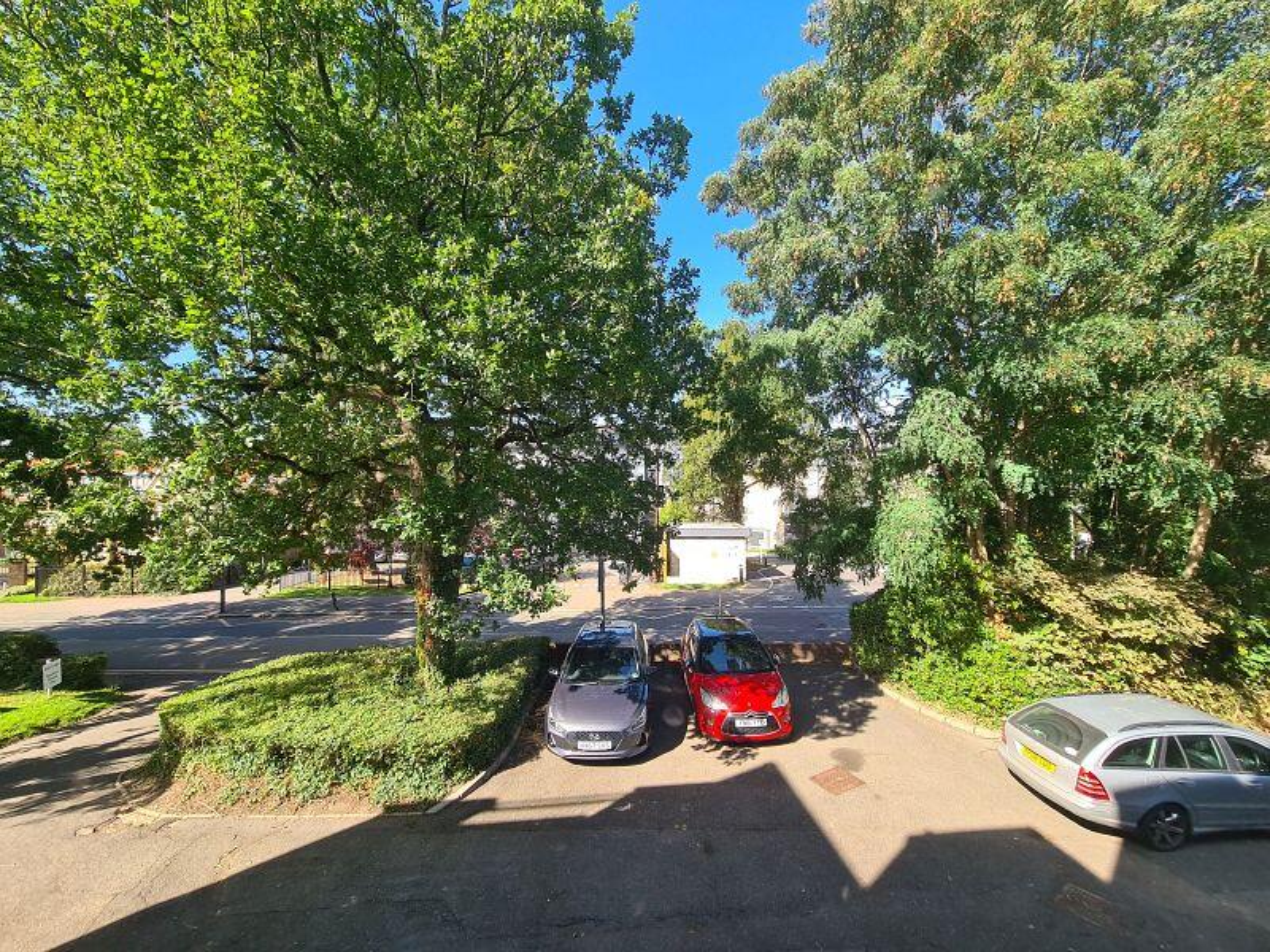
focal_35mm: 13
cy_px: 476
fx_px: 477
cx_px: 635
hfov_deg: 106.2
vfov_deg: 89.9
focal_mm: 2.2
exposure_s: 1/375
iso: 50
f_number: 2.2
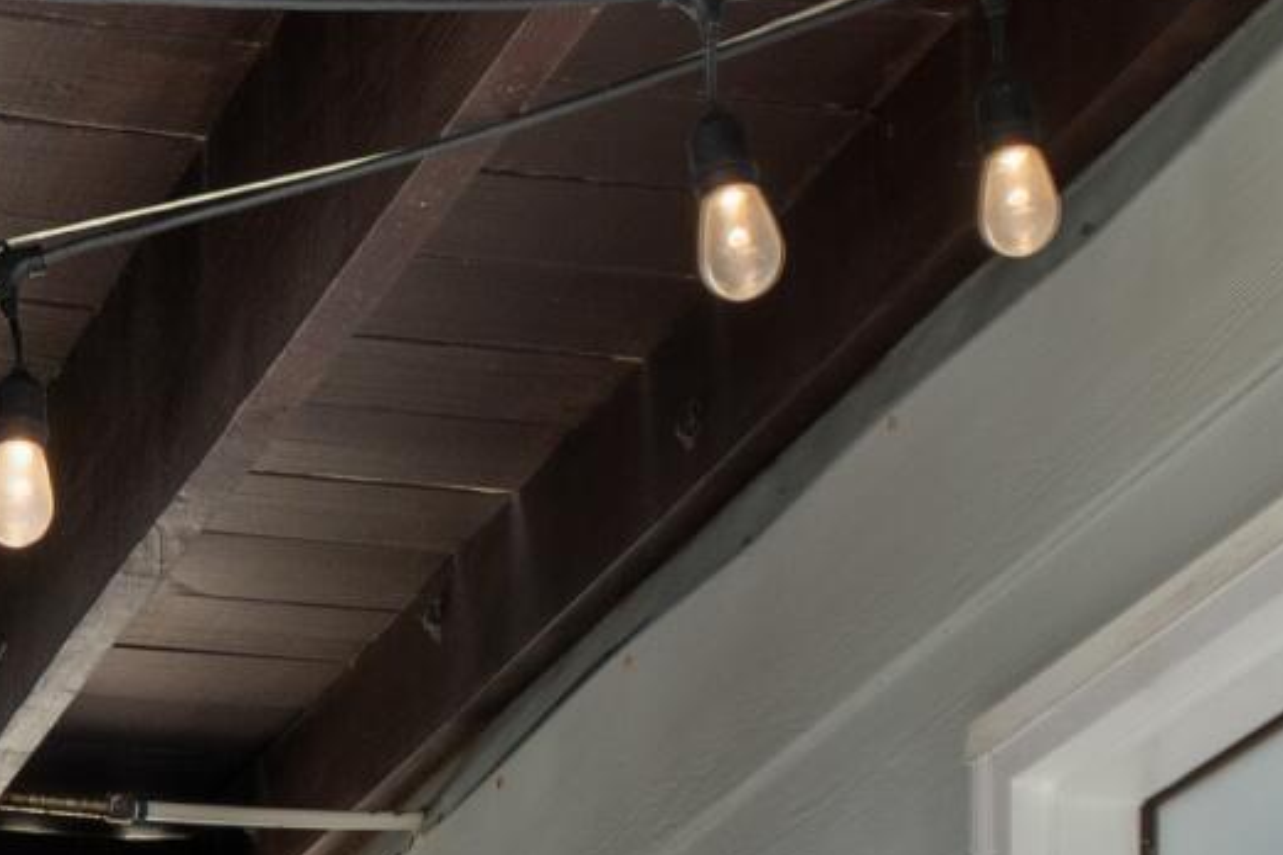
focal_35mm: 121
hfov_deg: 16.7
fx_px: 4311
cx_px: 116
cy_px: 2269
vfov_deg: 9.6
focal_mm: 14
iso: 100
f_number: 5
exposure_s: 1/50
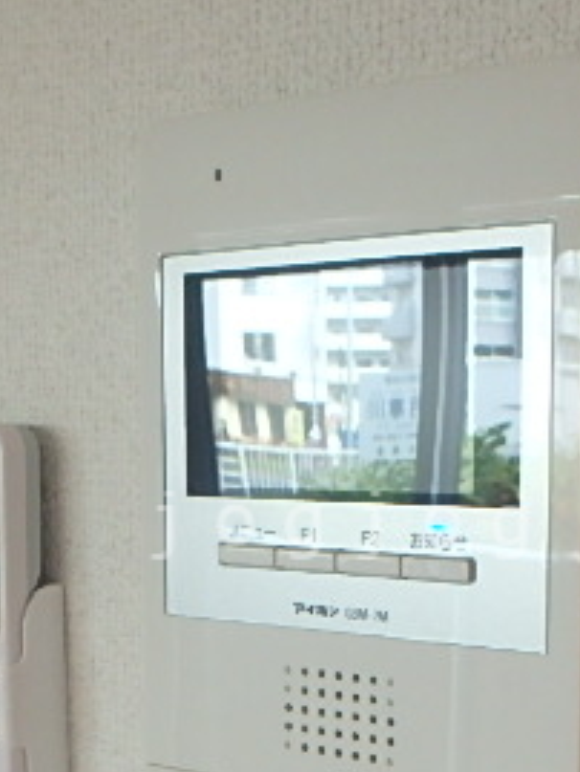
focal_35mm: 50
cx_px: 347
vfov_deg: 37.7
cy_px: 525
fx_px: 1116
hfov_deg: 29.1
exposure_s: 1/30
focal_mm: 3.7
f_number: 3.5
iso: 320
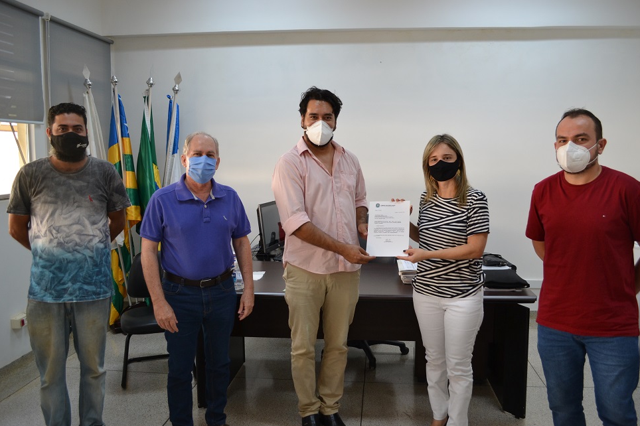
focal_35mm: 28
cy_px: 210
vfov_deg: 46.4
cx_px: 331
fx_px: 498
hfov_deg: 65.5
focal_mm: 18
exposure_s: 1/60
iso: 400
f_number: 3.5
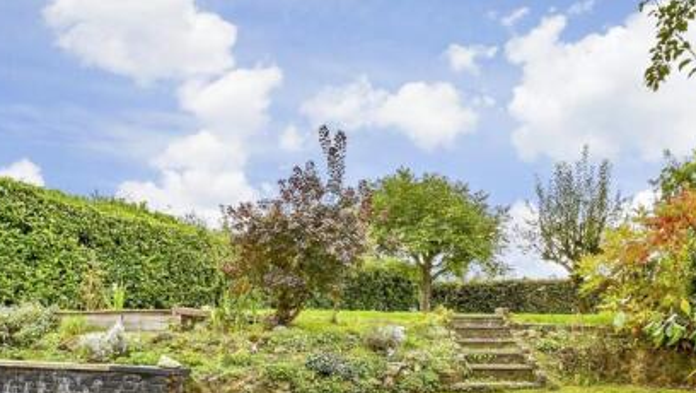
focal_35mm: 42
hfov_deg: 48.2
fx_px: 776
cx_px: 400
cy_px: 344
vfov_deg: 27.5
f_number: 8
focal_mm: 17
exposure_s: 1/125
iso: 160
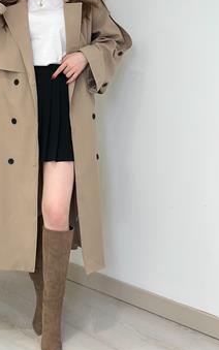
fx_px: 764
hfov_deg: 16.2
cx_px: 41
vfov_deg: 25.6
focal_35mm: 80
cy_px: 93
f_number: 1.78
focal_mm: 6.86
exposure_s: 1/210
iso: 80
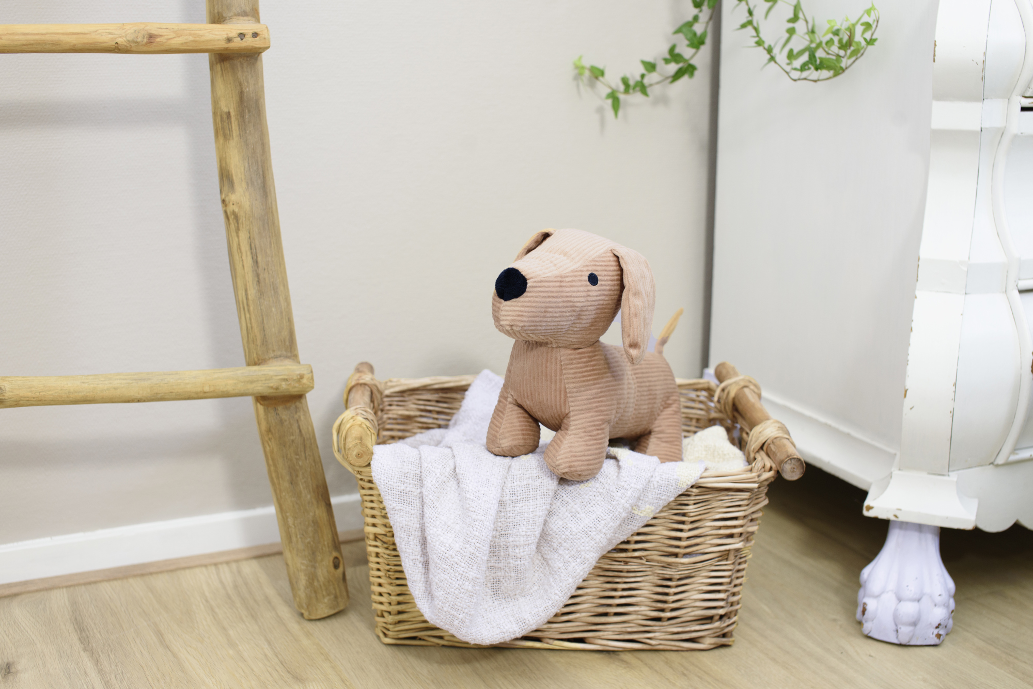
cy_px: 344
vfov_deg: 27.0
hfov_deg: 39.6
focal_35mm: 50
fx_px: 1435
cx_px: 516
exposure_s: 1/60
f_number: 5
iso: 640
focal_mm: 50
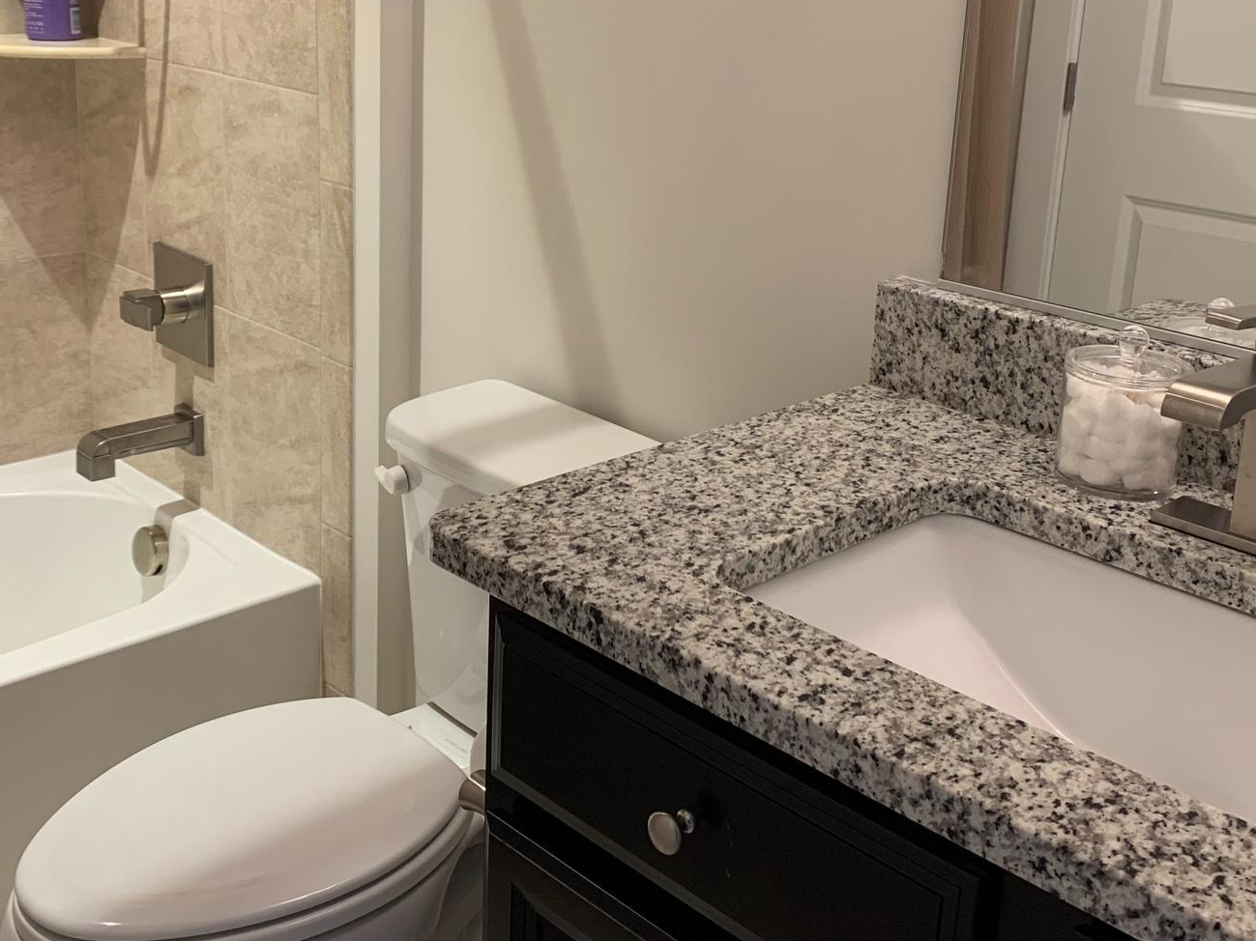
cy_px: 332
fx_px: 1487
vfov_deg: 34.9
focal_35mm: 41
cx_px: 633
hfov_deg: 45.8
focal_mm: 4.25
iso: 100
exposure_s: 1/60
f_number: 1.8
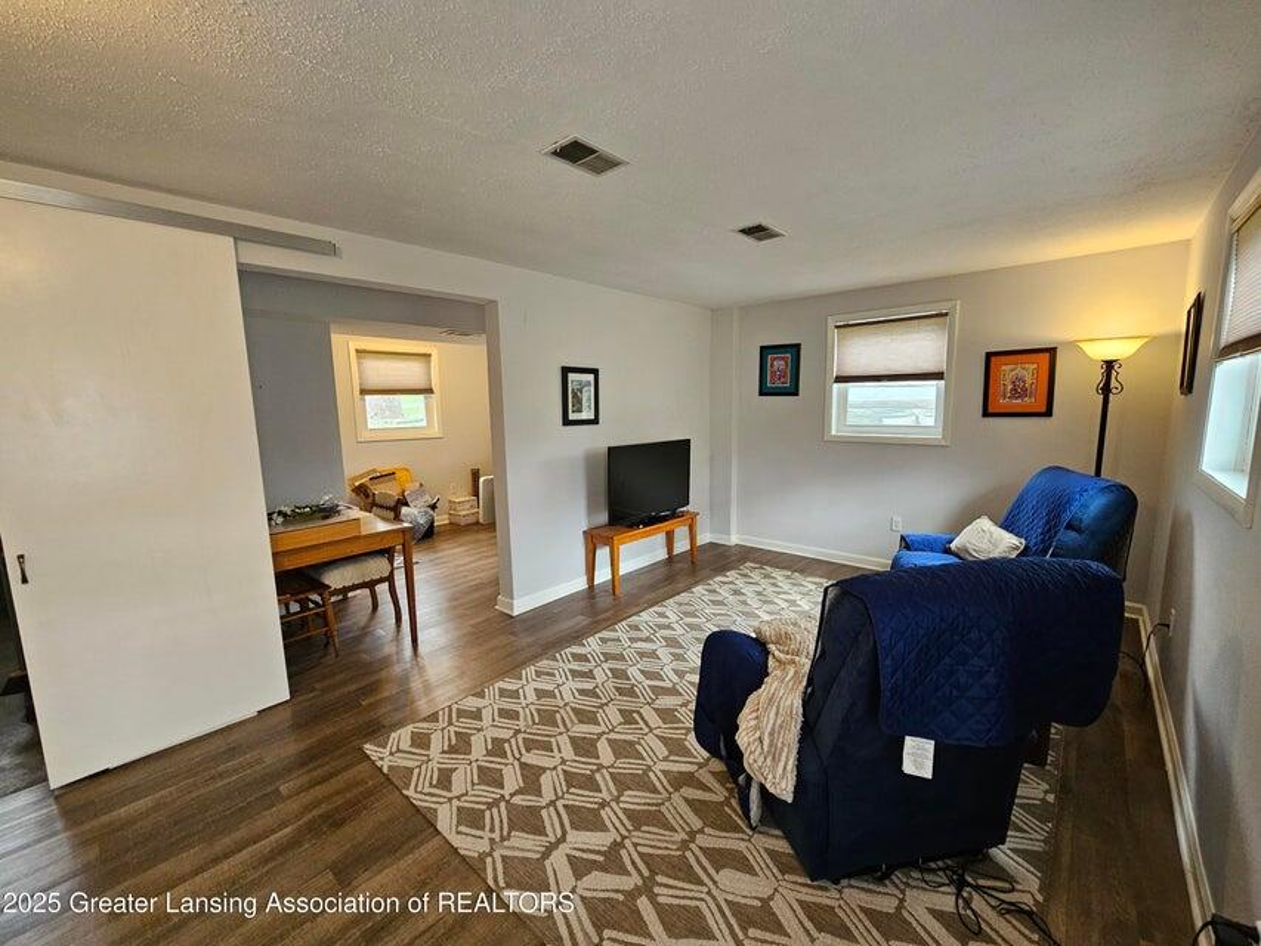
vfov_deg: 89.9
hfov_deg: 106.2
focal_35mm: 13
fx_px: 474
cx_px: 630
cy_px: 473
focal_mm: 2.2
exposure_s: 1/60
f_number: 2.2
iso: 250
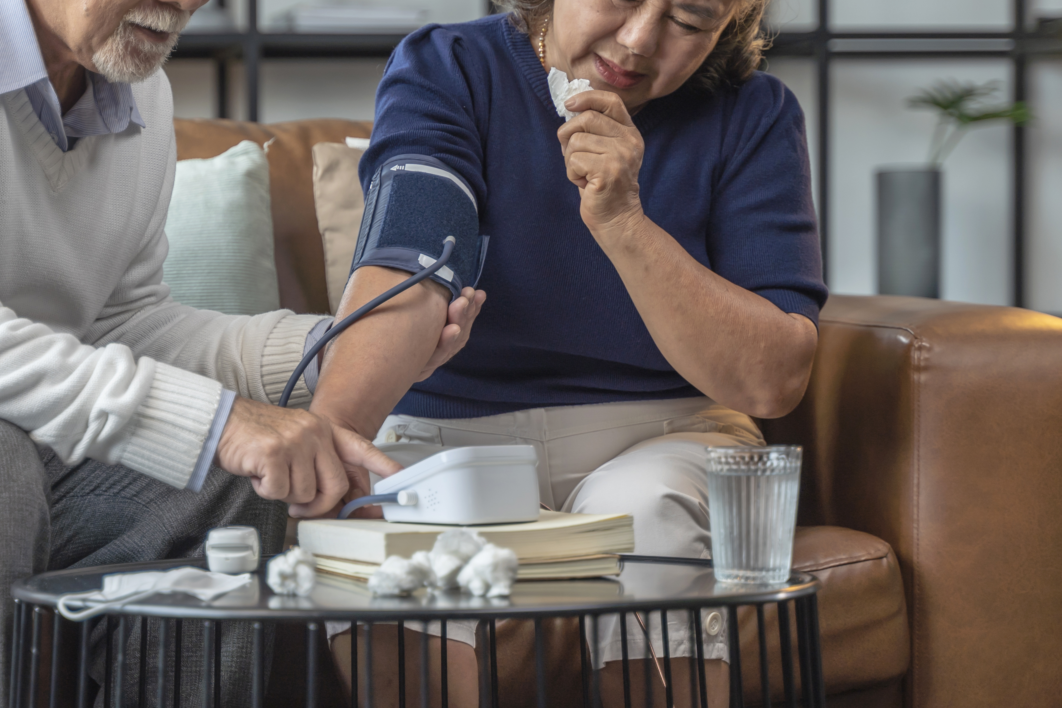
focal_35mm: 109
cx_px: 467
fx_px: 3215
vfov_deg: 12.5
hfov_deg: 18.7
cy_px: 167
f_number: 2.8
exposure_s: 1/200
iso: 125
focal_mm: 66
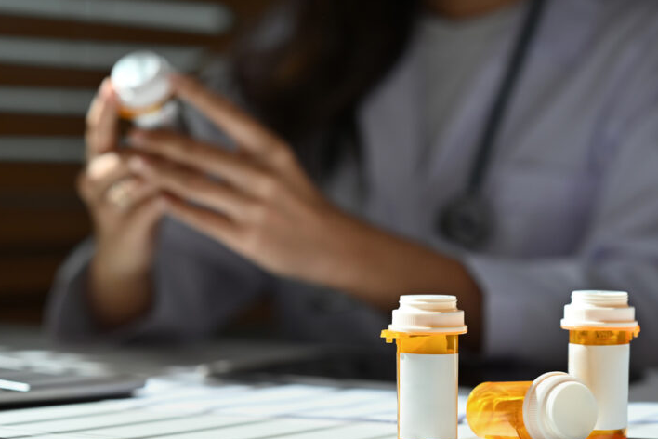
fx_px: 2248
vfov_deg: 11.1
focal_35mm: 123
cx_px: 322
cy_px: 270
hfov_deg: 16.7
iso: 250
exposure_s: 1/1600
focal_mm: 85
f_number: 2.8
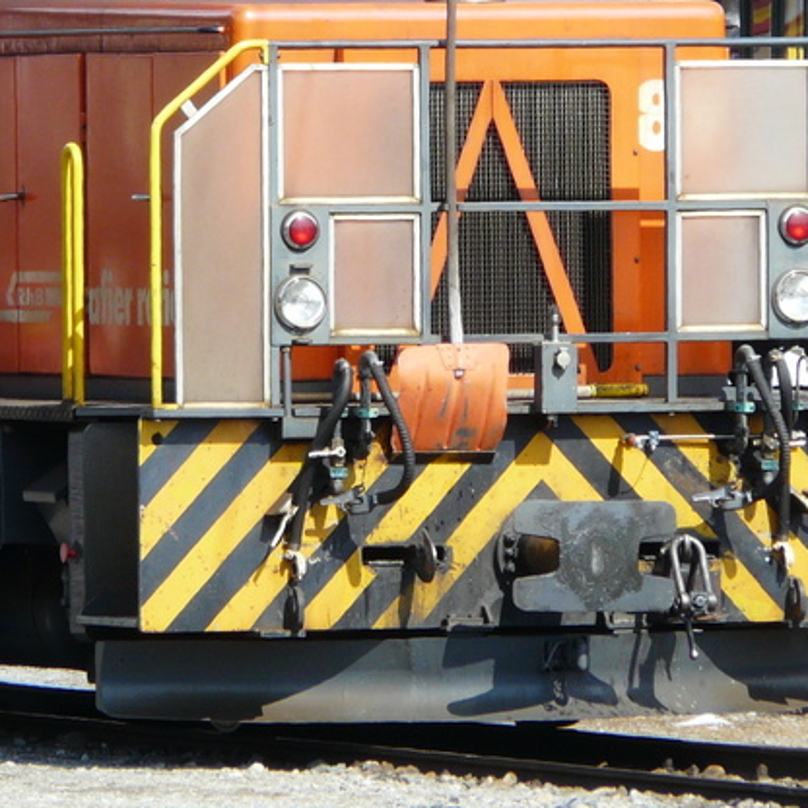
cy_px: 111
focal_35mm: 703
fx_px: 18565
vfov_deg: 2.5
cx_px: 307
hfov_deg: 2.5
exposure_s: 1/400
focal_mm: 54.4
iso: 100
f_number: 5.6
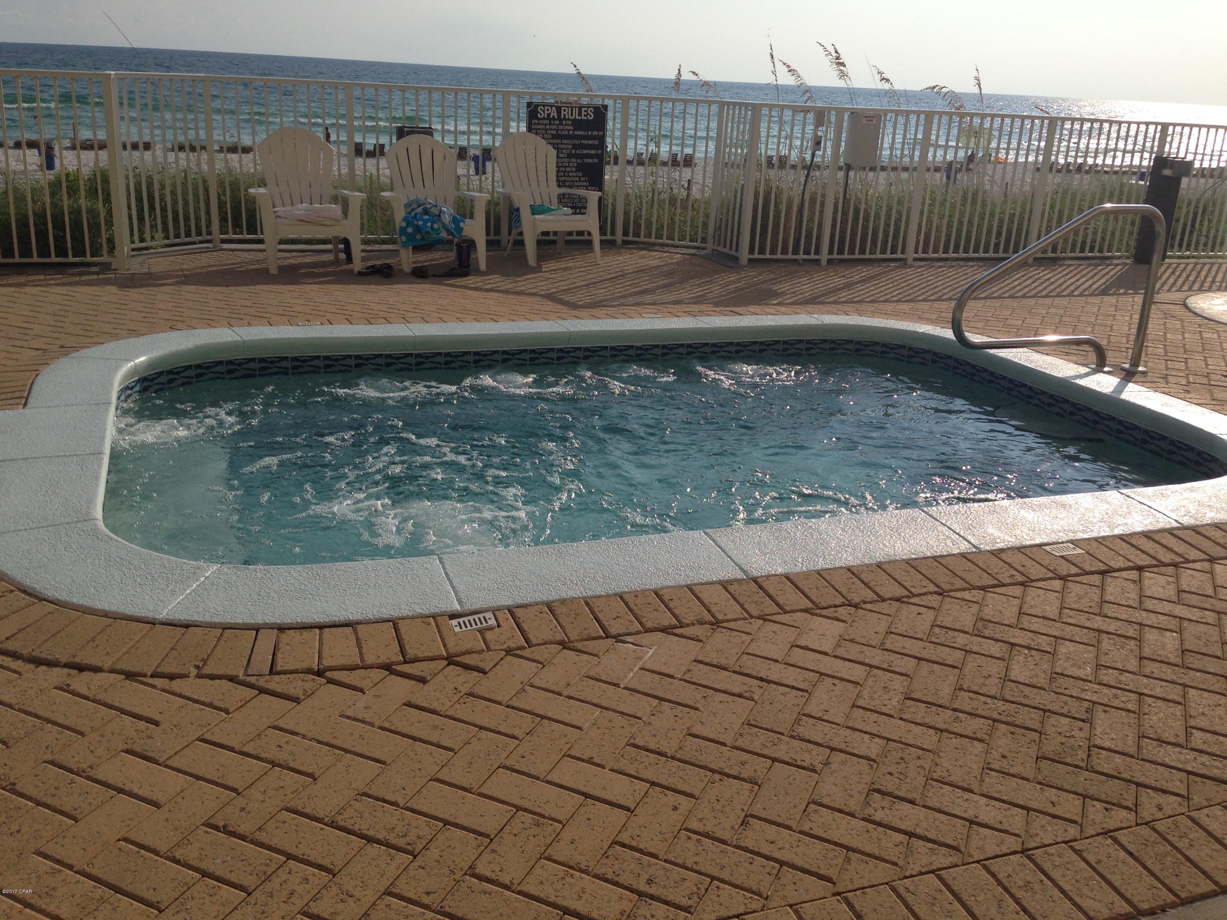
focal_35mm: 33
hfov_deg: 55.4
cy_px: 460
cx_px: 614
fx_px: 1170
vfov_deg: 42.9
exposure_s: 1/3876
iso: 50
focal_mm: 4.12
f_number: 2.4
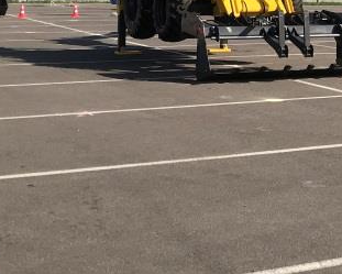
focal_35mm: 90
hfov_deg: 20.3
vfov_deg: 16.6
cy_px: -24
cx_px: 369
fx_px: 911
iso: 20
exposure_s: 1/2907
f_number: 1.8
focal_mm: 3.99
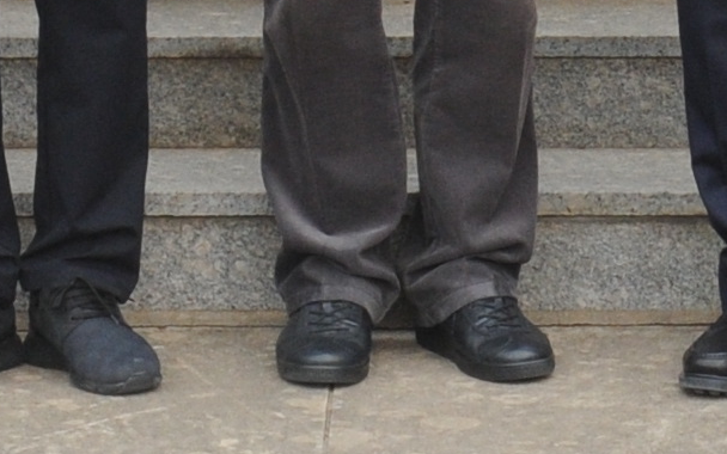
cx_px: 432
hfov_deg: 6.1
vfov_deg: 3.8
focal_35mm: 342
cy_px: -811
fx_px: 6776
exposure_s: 1/500
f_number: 11
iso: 1600
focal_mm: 48
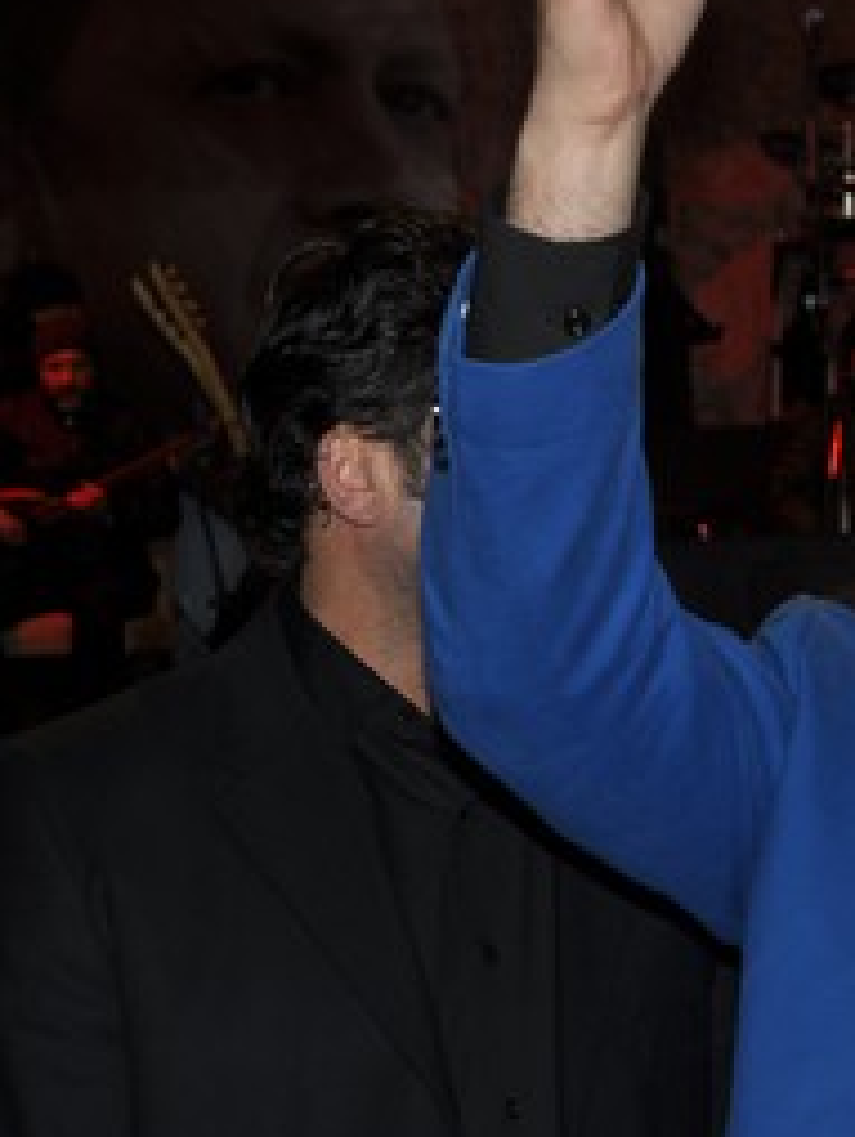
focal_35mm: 93
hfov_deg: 15.9
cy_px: 459
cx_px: 654
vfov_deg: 21.1
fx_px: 3054
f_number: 4.5
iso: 200
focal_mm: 35
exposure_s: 1/60
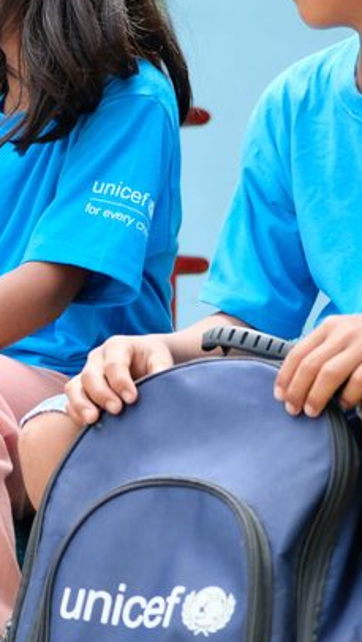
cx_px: -57
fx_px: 2742
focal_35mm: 161
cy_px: 241
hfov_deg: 7.5
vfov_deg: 13.3
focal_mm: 40.7
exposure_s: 1/420
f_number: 4
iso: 400
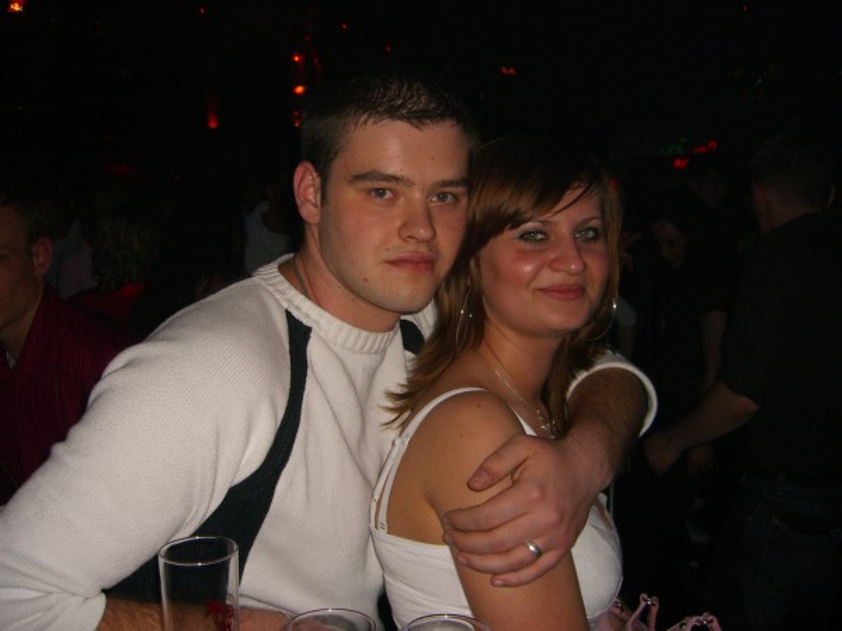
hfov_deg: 49.0
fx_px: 924
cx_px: 421
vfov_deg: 37.7
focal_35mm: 38
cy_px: 316
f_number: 2.8
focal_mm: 7.9
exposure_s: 1/60
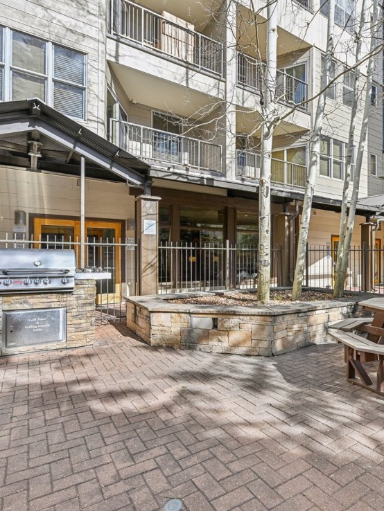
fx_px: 310
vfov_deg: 79.0
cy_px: 256
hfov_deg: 62.3
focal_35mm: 21
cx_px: 247
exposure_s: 1/100
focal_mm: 14
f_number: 8
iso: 64
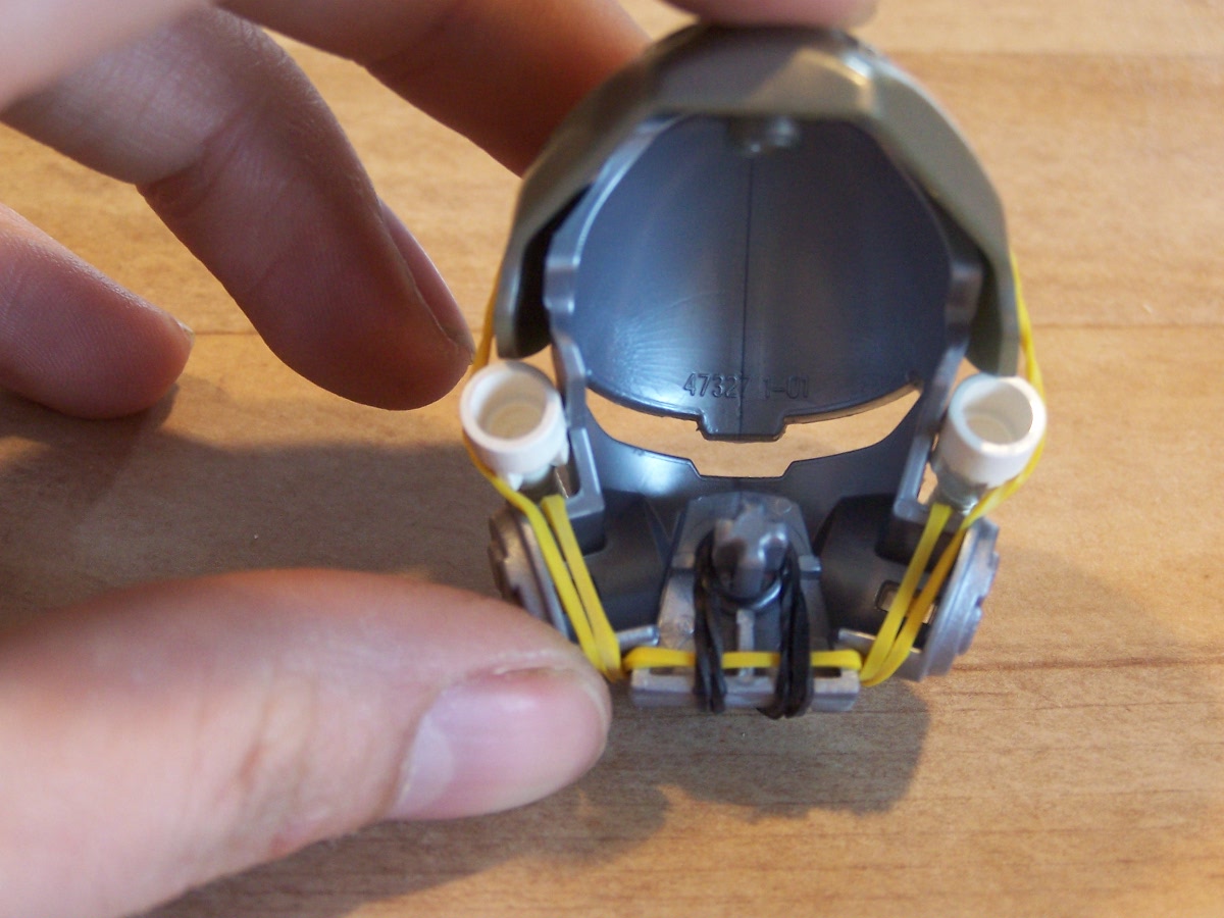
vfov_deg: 14.1
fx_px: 3713
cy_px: 459
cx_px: 612
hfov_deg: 18.7
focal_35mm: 105
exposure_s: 1/20
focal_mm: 17.5
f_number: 3.2
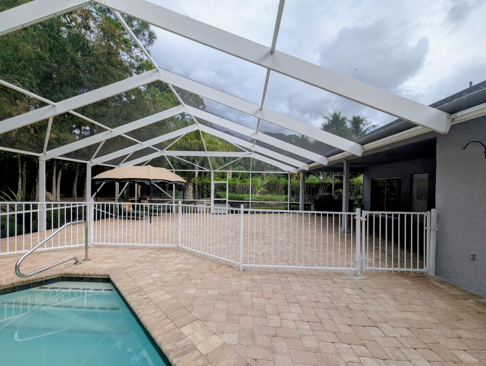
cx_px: 243
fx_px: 183
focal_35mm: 13
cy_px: 183
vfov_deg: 90.0
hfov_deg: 106.1
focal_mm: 1.95
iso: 49
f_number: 2.2
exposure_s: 1/756
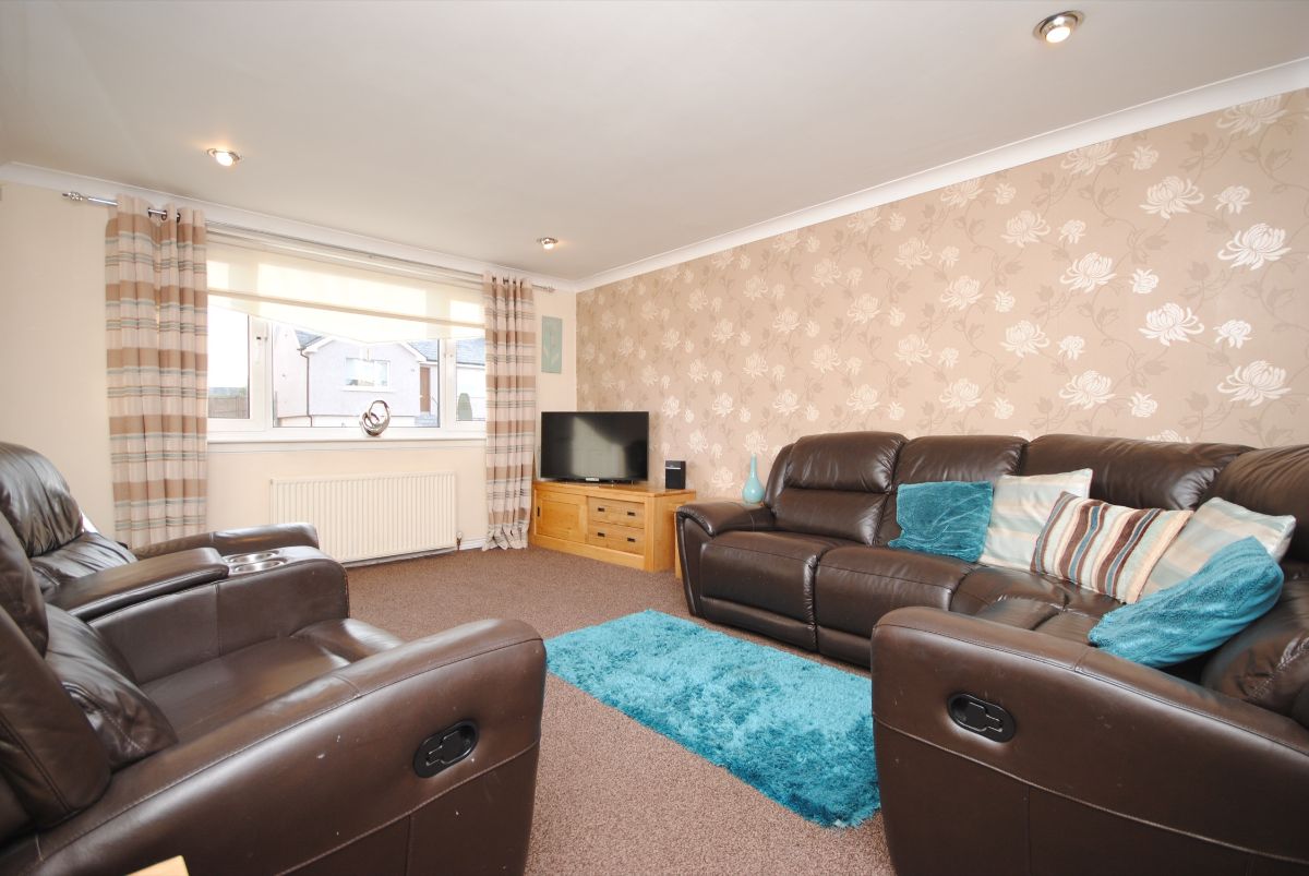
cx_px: 654
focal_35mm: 15
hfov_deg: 100.3
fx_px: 546
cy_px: 438
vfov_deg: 77.5
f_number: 4
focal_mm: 10
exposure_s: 1/60
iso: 200
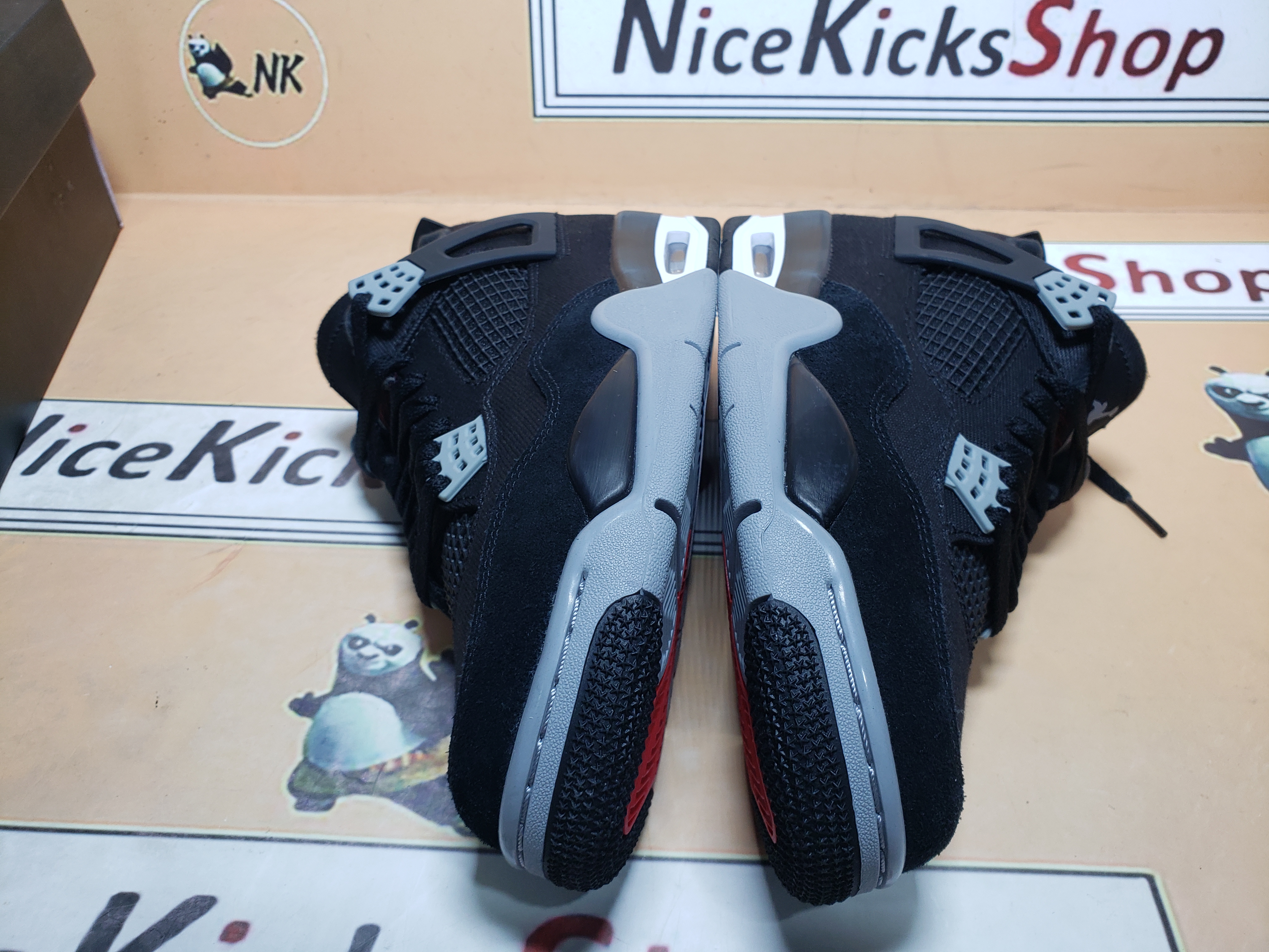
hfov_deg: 67.3
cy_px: 476
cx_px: 634
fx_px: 953
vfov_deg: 53.1
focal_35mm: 26
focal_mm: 4.3
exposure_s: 1/173
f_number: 2.4
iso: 50
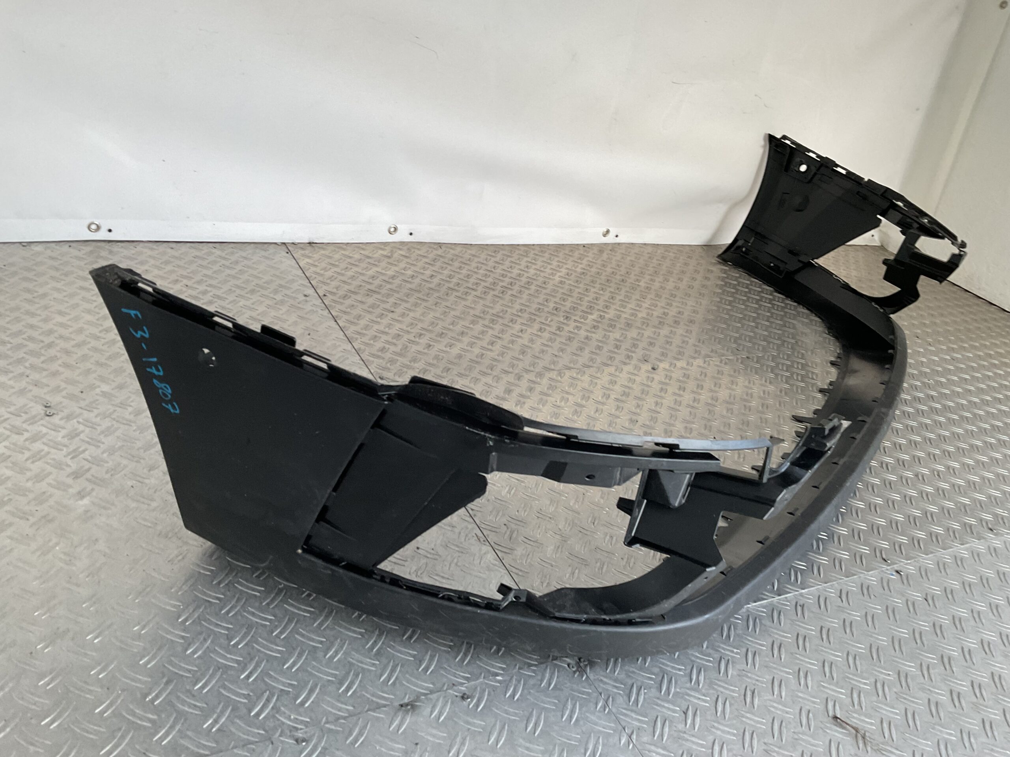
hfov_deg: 61.7
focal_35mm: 29
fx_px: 846
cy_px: 378
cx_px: 505
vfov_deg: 48.2
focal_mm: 3
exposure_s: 1/60
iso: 50
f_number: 1.8
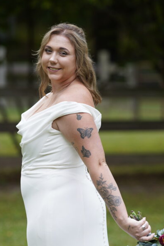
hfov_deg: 7.5
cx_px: 94
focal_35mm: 183
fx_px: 1249
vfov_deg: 11.2
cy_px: 158
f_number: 2.5
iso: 100
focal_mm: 135
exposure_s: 1/400
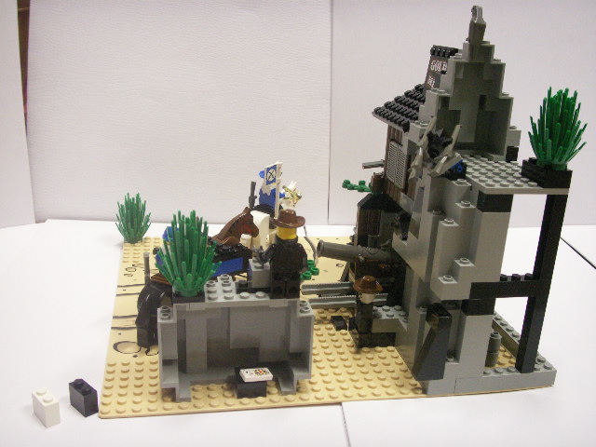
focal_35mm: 37
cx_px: 298
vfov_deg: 38.7
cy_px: 224
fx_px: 637
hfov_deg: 50.1
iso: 160
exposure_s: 1/15
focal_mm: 7.7
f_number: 3.5
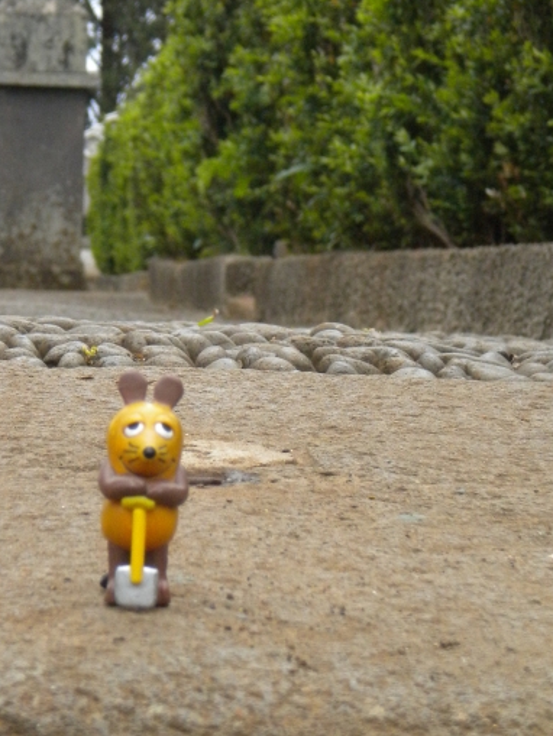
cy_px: 184
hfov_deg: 9.0
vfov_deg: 11.9
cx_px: 172
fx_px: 3513
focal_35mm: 165
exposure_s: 1/500
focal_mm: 18.9
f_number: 5.9
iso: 370
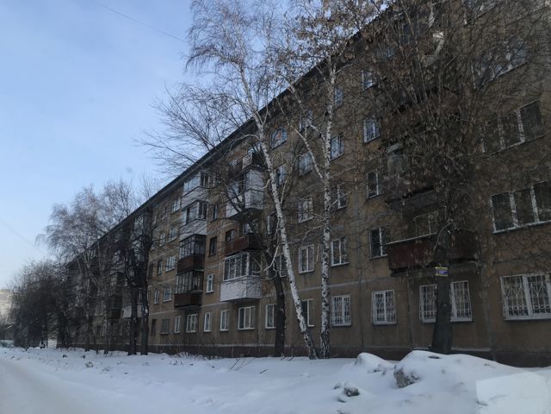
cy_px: 207
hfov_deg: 63.4
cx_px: 276
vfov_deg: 49.7
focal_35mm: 28
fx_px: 446
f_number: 1.8
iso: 20
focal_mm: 3.99
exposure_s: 1/544
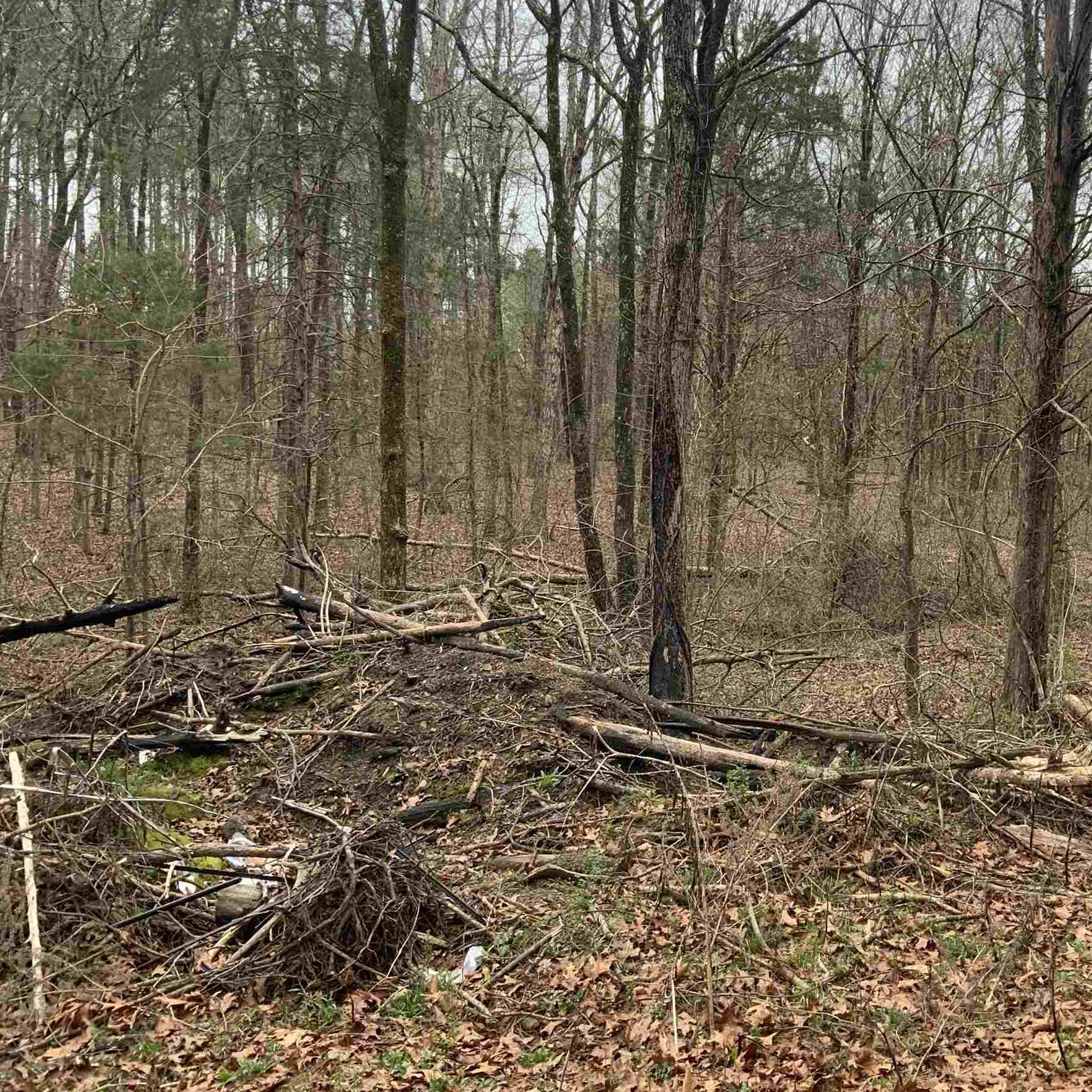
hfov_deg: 37.3
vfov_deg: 38.1
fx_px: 1570
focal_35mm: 44
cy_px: 418
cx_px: 839
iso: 16
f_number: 1.8
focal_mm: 3
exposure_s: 1/122
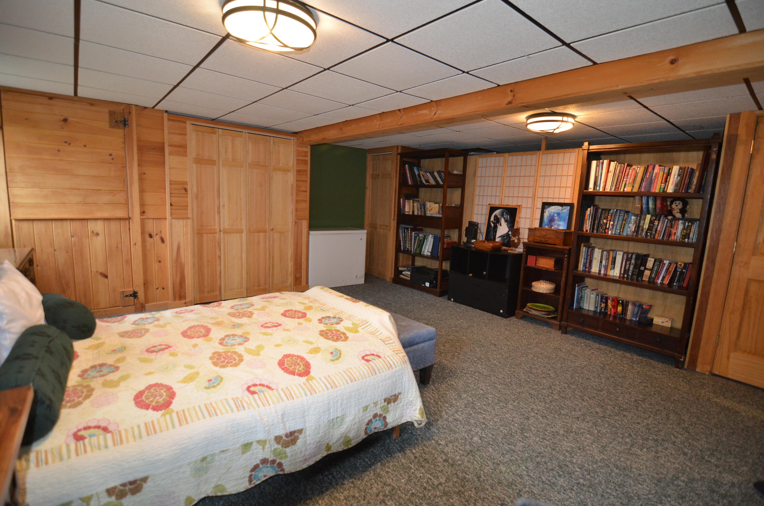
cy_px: 253
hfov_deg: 95.1
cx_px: 382
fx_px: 349
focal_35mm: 16
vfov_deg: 71.8
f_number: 2.8
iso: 800
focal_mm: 11
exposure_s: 1/60
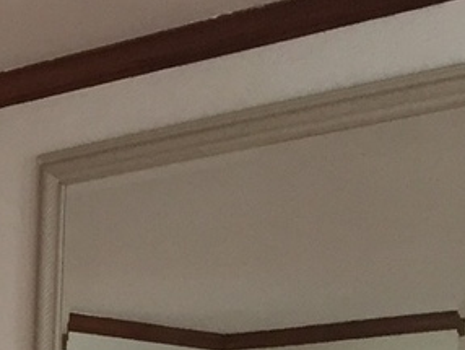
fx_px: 1963
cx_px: -483
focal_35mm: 146
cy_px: 755
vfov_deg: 9.4
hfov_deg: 12.0
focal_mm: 4.15
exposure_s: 1/30
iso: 100
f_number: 2.2
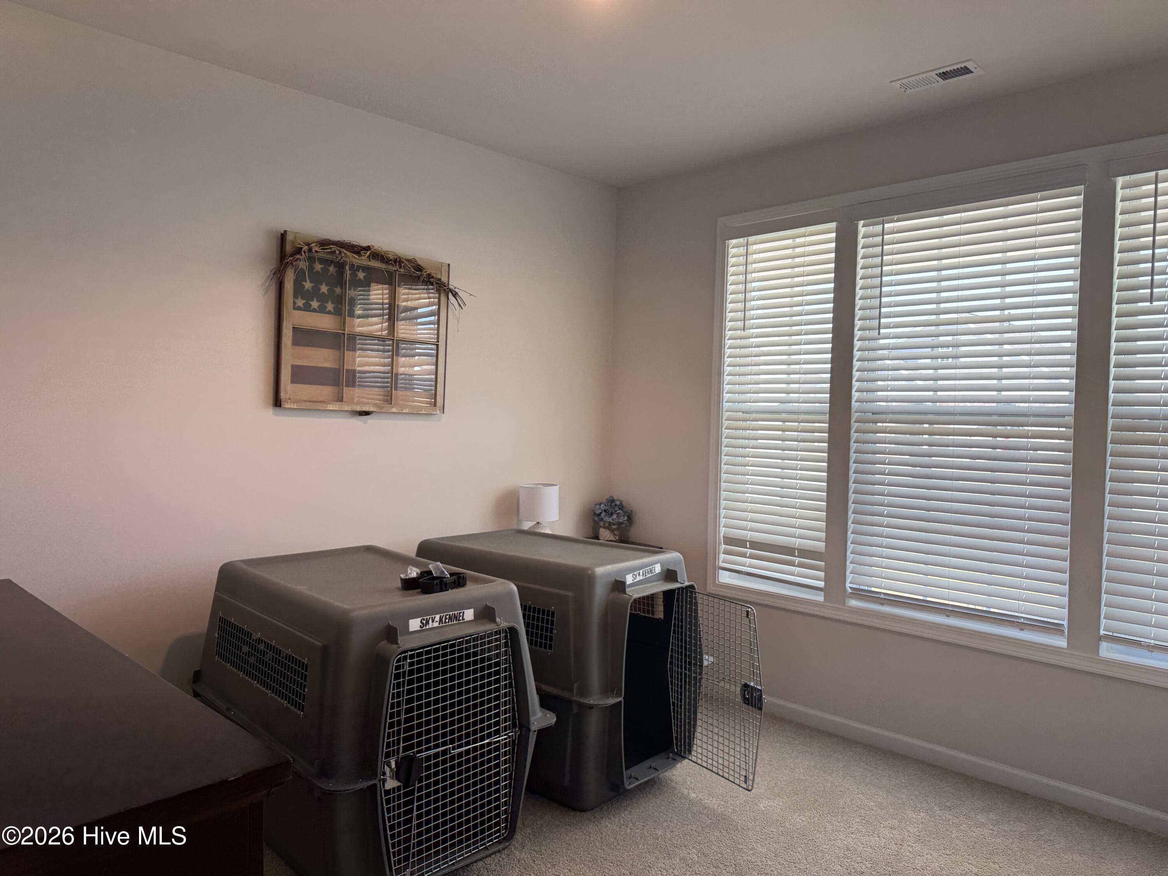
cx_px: 584
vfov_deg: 56.8
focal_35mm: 24
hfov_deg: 71.6
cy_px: 438
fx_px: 810
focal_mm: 6.76
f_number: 1.78
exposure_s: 1/120
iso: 80
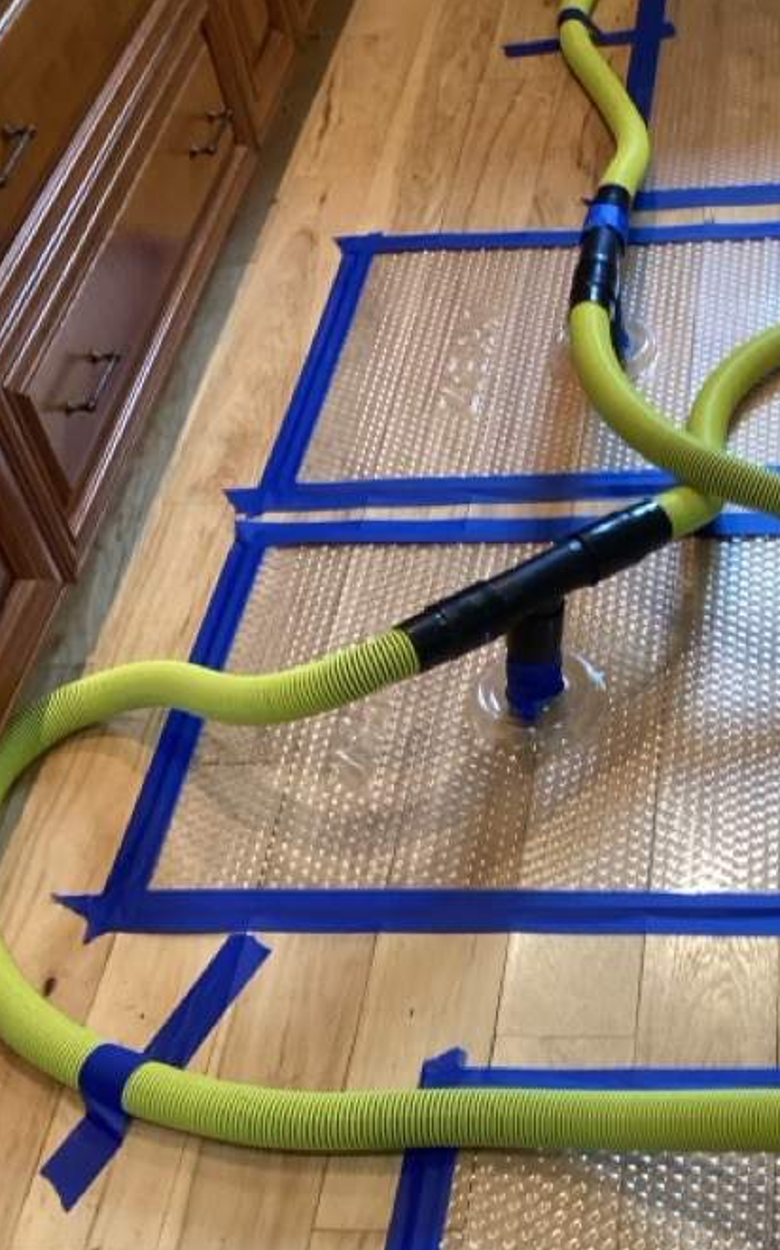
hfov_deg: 24.7
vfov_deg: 39.6
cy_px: 663
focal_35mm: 51
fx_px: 1736
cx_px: 674
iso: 400
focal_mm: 3.3
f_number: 2.4
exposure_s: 1/40
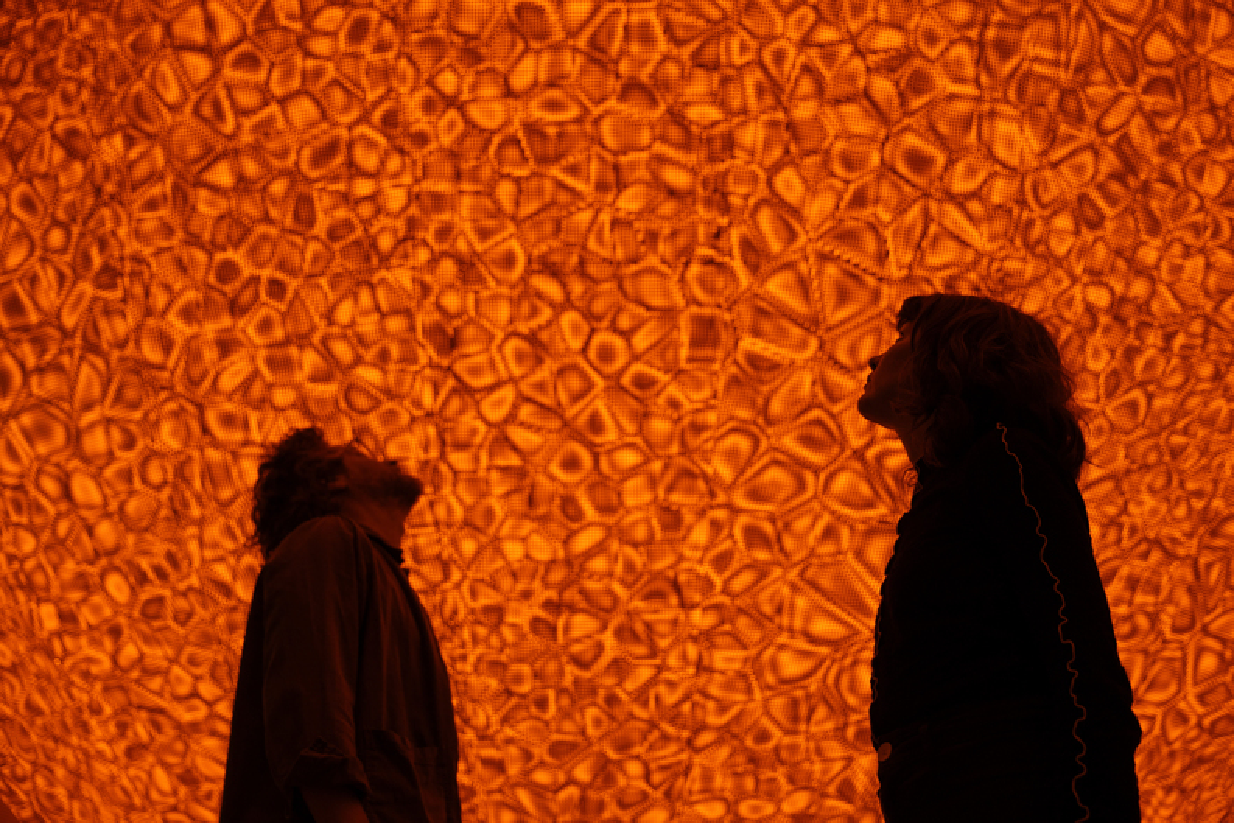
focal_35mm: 45
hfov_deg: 43.6
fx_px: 1543
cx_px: 649
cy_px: 387
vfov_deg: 29.9
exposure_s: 1/320
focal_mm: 42
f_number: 2.8
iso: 200
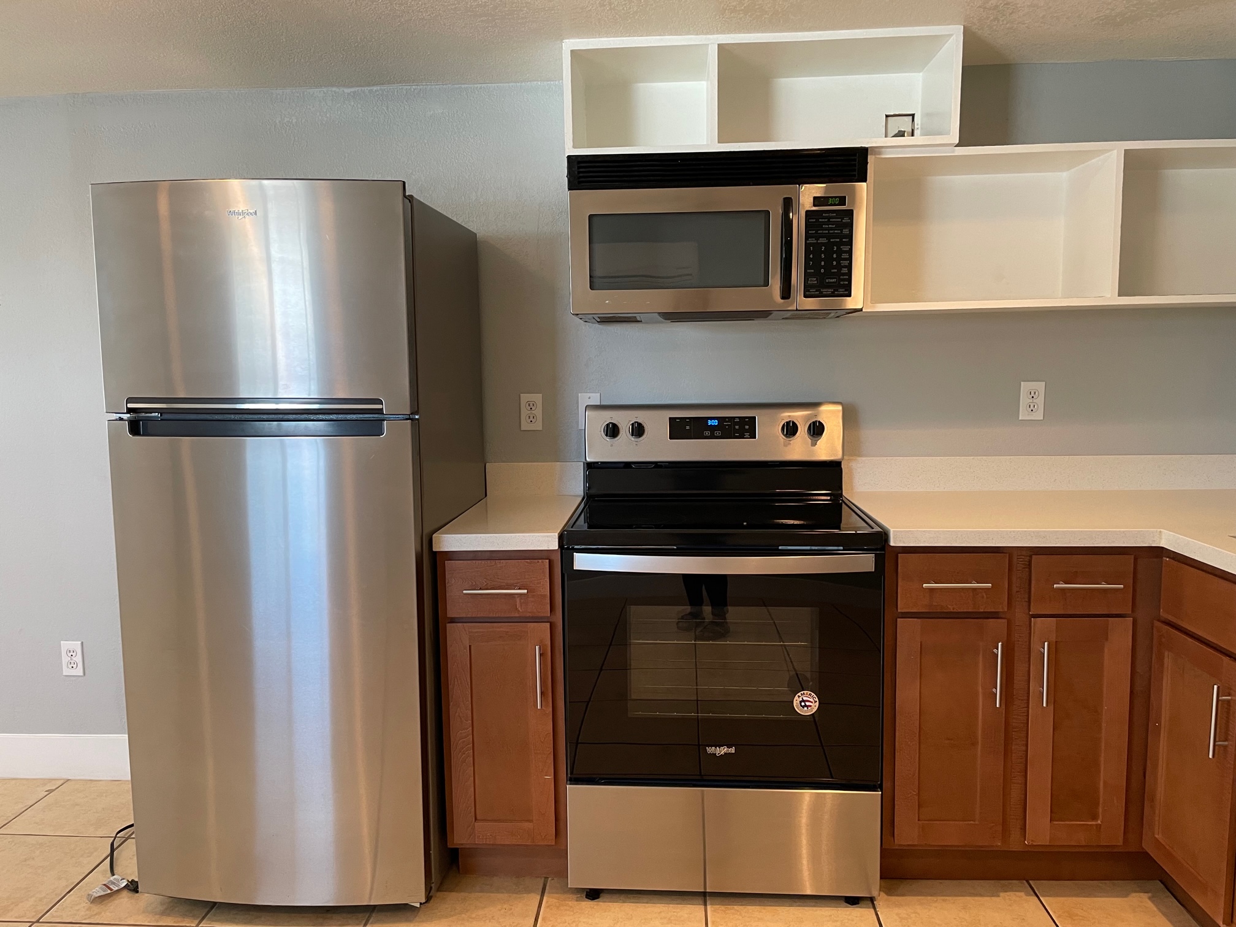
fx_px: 928
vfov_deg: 53.1
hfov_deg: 67.3
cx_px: 618
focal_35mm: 26
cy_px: 464
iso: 160
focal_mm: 4.2
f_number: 1.6
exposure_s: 1/60
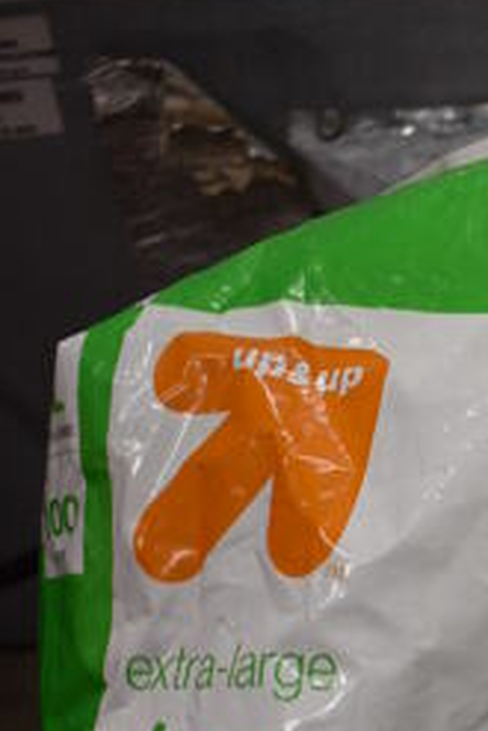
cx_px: 896
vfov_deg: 19.4
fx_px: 2030
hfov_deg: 12.4
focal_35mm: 100
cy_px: 836
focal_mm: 18
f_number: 3.5
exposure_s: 1/250
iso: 800
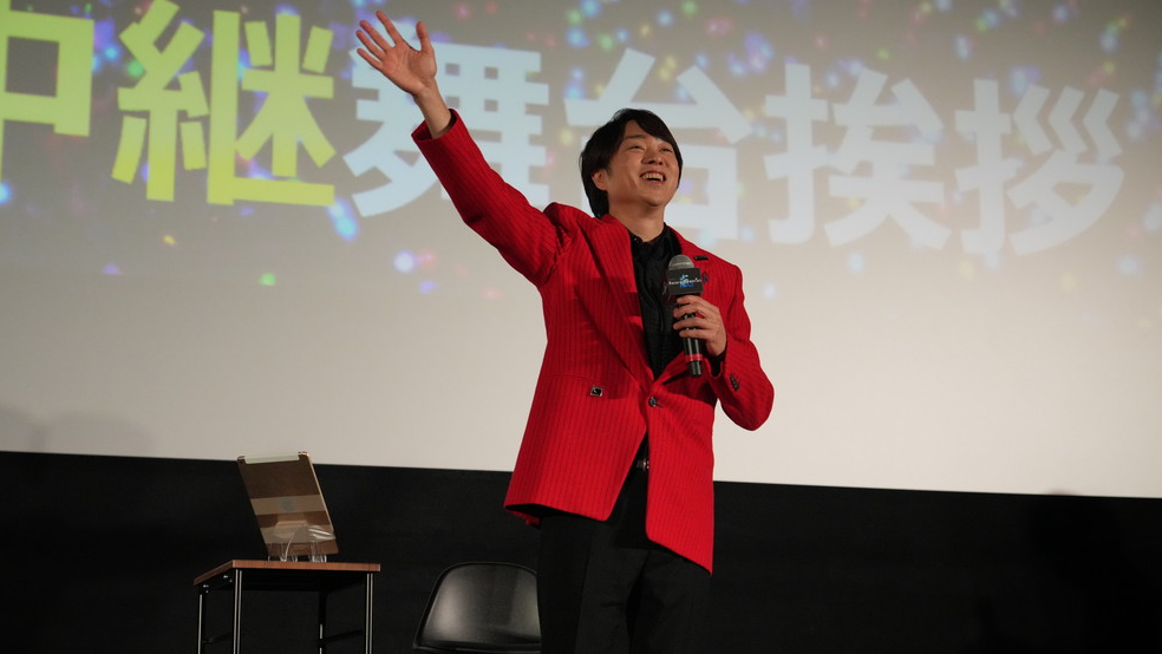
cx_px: 586
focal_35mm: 66
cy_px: 321
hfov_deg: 31.9
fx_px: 2034
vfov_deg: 18.3
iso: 4000
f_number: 3.2
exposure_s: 1/800
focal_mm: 62
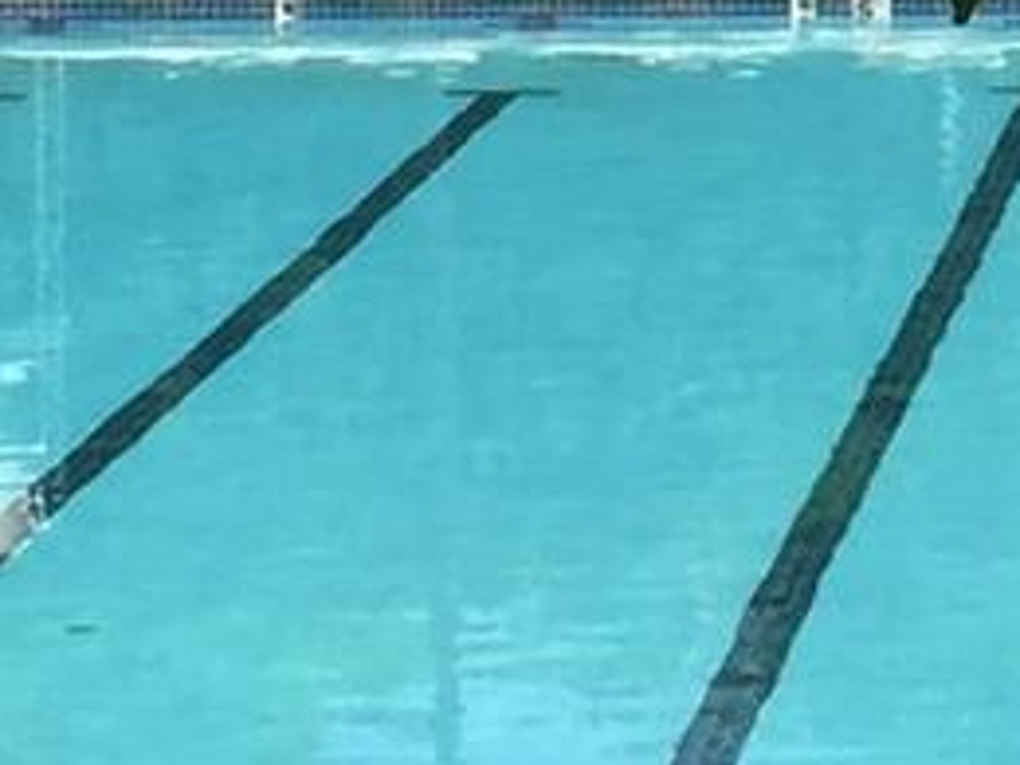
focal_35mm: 228
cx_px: 1314
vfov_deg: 6.5
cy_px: 18
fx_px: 6718
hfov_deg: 8.6
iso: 32
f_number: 2.2
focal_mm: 4.15
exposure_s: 1/1721
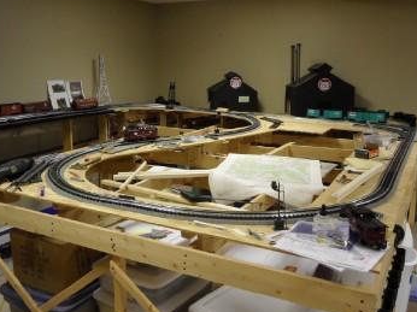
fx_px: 445
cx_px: 206
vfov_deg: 38.6
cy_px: 142
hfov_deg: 50.2
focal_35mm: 37
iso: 400
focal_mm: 5.7
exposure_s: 1/15
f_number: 3.7
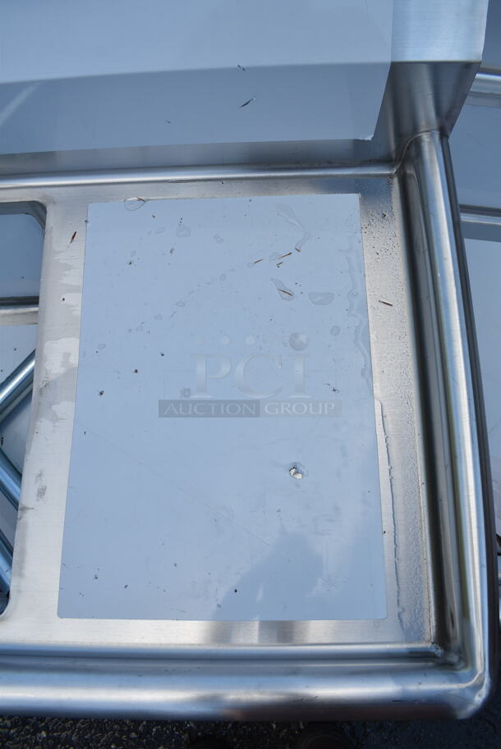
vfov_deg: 67.3
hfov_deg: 48.0
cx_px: 250
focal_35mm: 27
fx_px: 563
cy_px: 374
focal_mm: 18
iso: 100
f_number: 8
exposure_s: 1/160
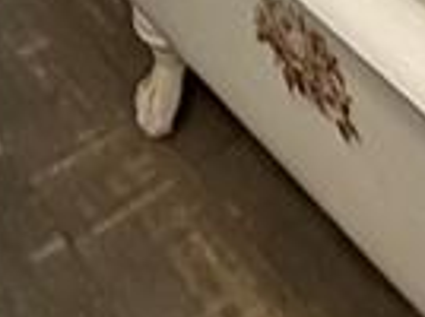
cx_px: 358
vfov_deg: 8.8
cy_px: -835
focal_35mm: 107
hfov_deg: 18.2
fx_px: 1311
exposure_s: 1/60
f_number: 2.2
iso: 200
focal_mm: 2.22
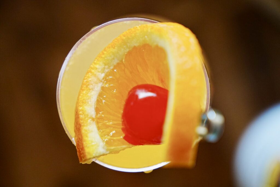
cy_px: 94
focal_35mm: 75
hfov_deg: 27.0
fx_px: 584
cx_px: 140
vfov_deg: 18.2
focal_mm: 50
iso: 1000
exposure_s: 1/60
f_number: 3.5
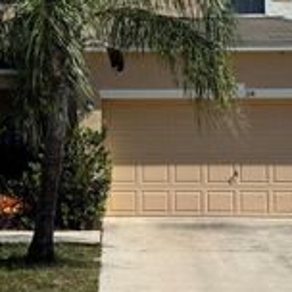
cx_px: 104
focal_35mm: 70
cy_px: 135
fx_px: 668
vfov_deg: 24.7
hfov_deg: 24.6
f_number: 1.78
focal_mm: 6.76
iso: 80
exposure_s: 1/6410
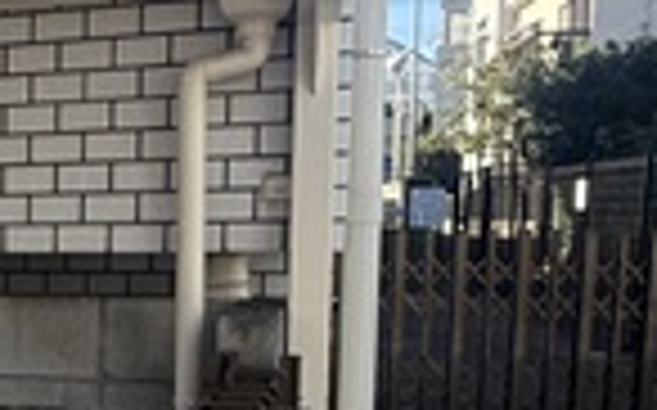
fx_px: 1270
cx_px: -362
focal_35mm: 71
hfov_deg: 22.8
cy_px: 351
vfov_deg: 18.1
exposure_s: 1/625
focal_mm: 2.22
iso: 64
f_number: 2.2
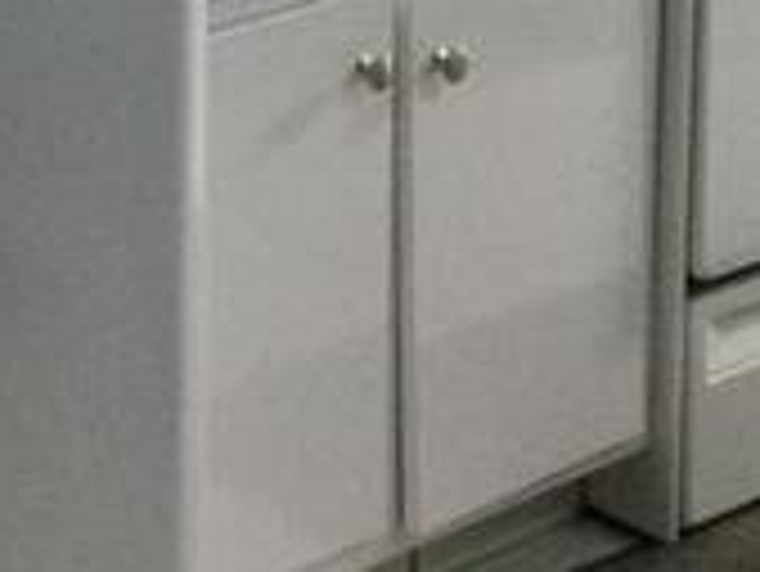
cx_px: 54
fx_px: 3230
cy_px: -378
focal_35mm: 147
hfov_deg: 13.3
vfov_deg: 9.7
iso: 200
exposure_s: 1/20
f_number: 2.4
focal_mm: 3.3
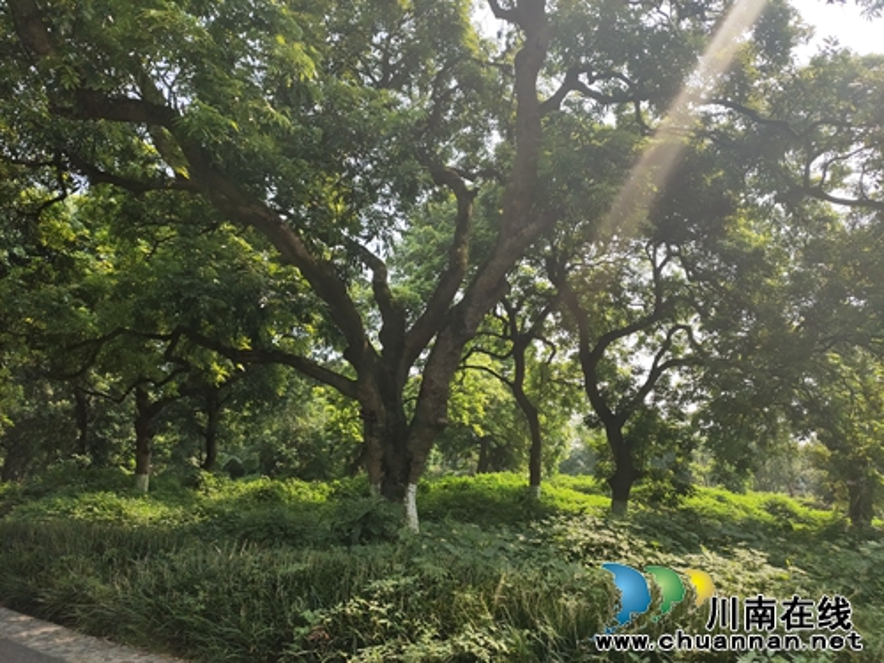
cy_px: 332
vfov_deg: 58.9
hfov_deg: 73.9
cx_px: 442
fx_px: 587
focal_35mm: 23
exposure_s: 1/1492
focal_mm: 4.76
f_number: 1.79
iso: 56
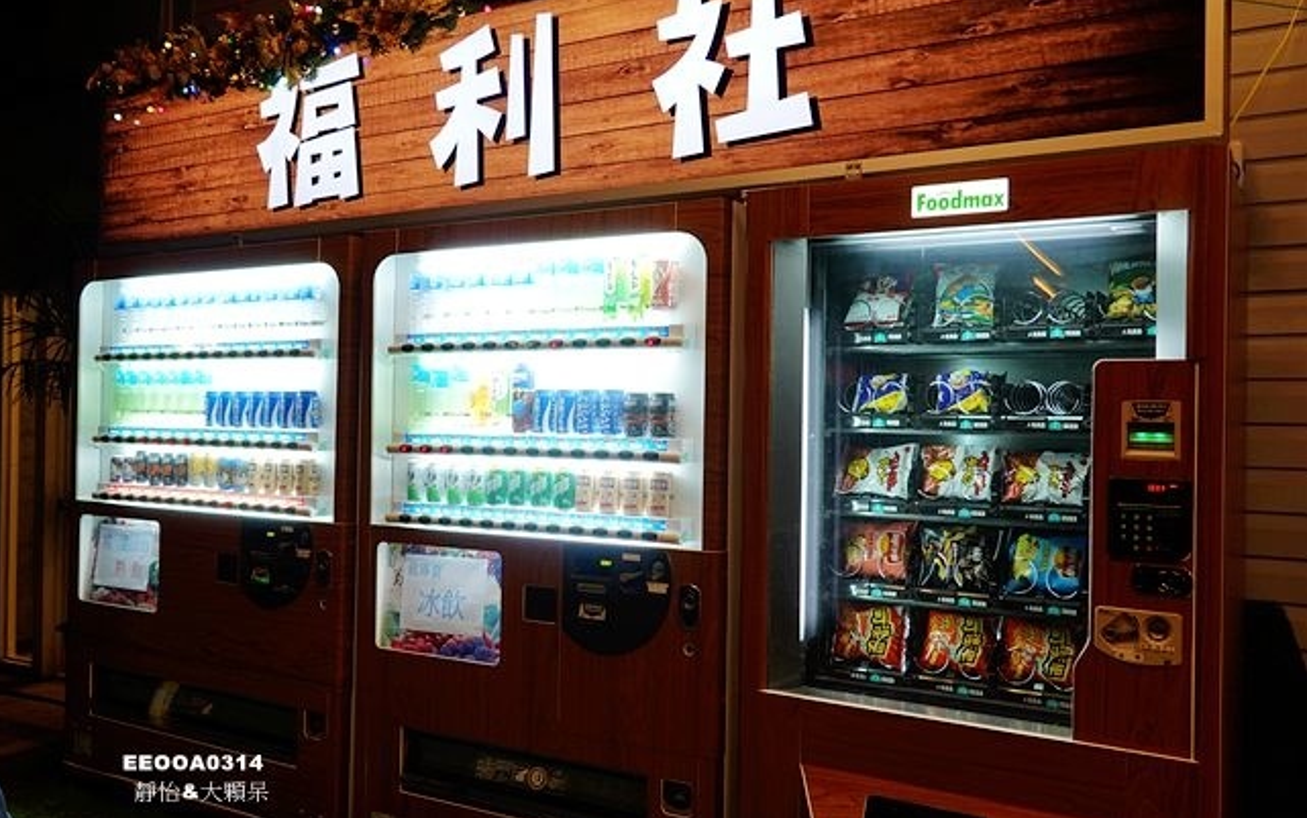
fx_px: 1105
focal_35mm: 31
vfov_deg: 40.6
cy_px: 405
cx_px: 646
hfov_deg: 61.2
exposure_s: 1/30
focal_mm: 11.06
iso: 200
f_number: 3.2
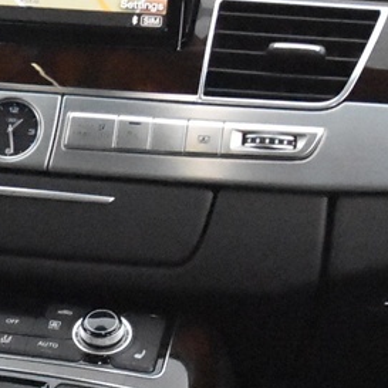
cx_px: -271
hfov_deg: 10.9
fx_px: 1915
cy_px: 321
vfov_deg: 11.5
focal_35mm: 151
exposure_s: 1/40
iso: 12800
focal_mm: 20
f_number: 5.6
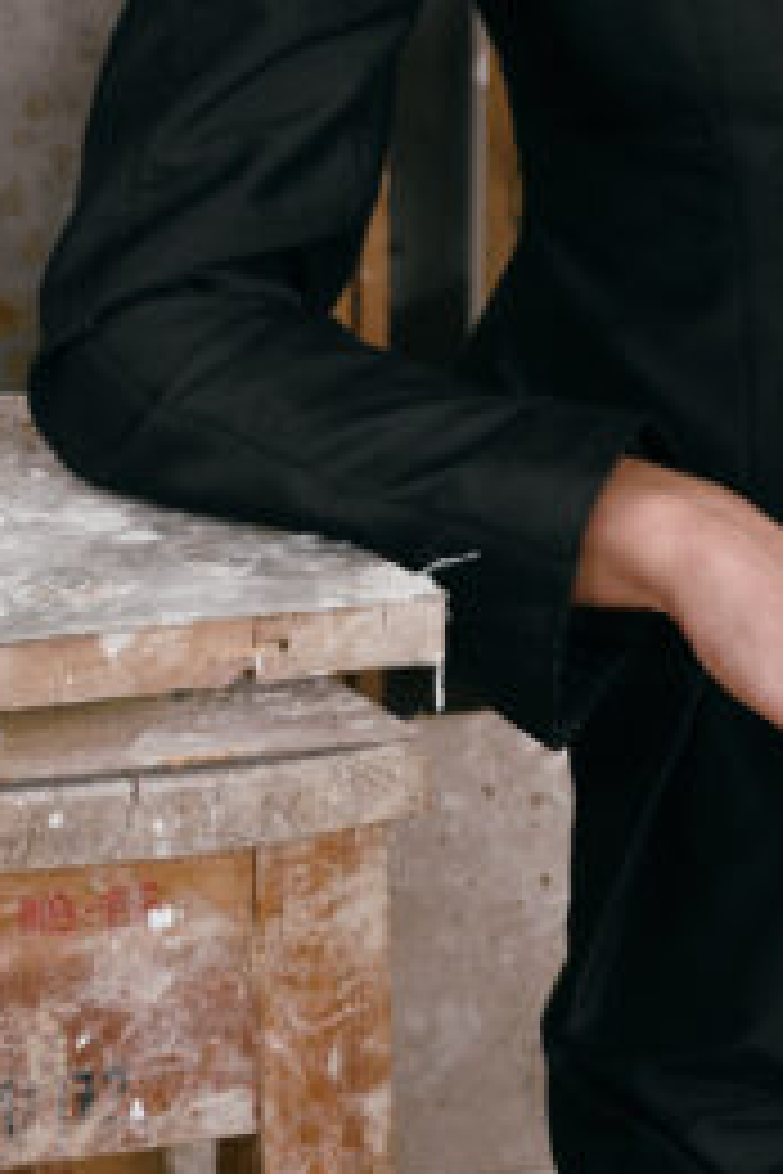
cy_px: 477
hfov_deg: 11.8
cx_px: 680
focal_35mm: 116
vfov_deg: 17.7
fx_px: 3775
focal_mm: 33.5
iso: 1000
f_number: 5.6
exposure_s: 1/125
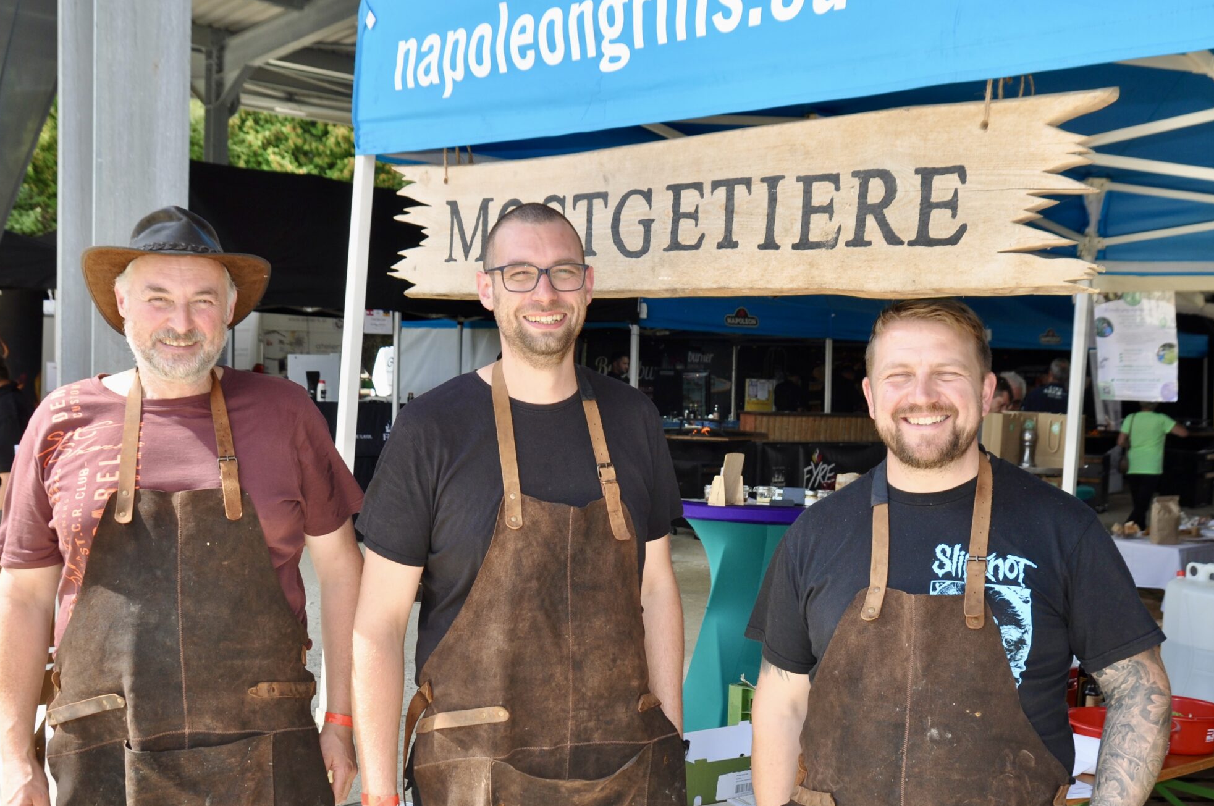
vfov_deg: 31.0
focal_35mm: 43
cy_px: 495
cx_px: 673
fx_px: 1448
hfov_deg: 45.4
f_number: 5.6
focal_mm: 22
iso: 200
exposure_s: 1/200
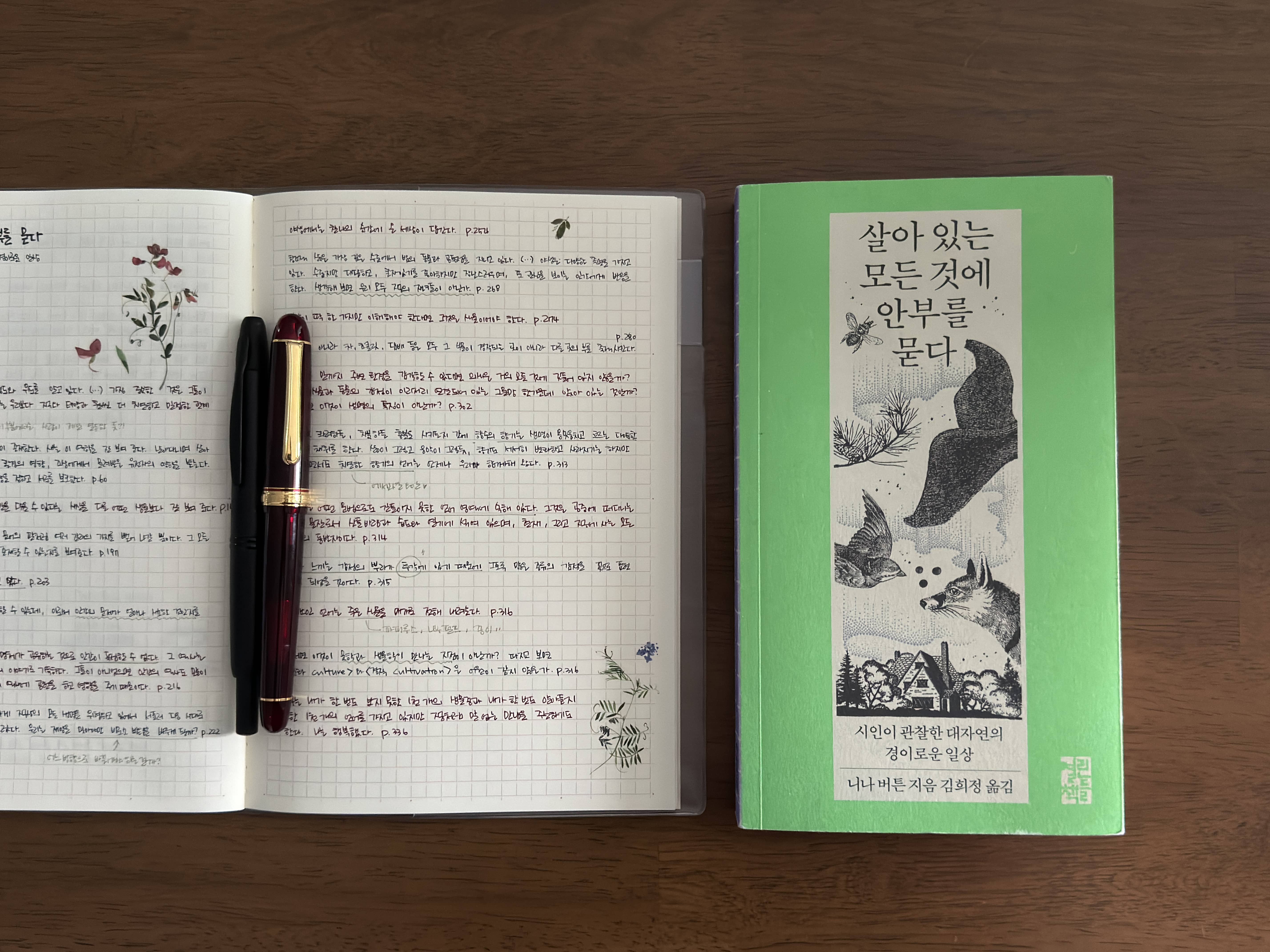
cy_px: 476
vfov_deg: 40.7
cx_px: 635
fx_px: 1284
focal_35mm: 35
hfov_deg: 52.6
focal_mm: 6.76
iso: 640
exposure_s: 1/38
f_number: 1.78
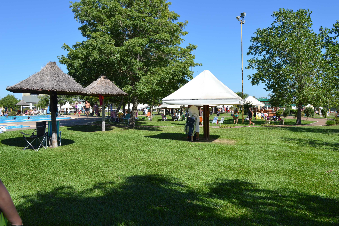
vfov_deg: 39.9
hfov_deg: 57.3
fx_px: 310
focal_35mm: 33
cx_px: 170
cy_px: 113
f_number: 8
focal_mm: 22
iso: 100
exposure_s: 1/250
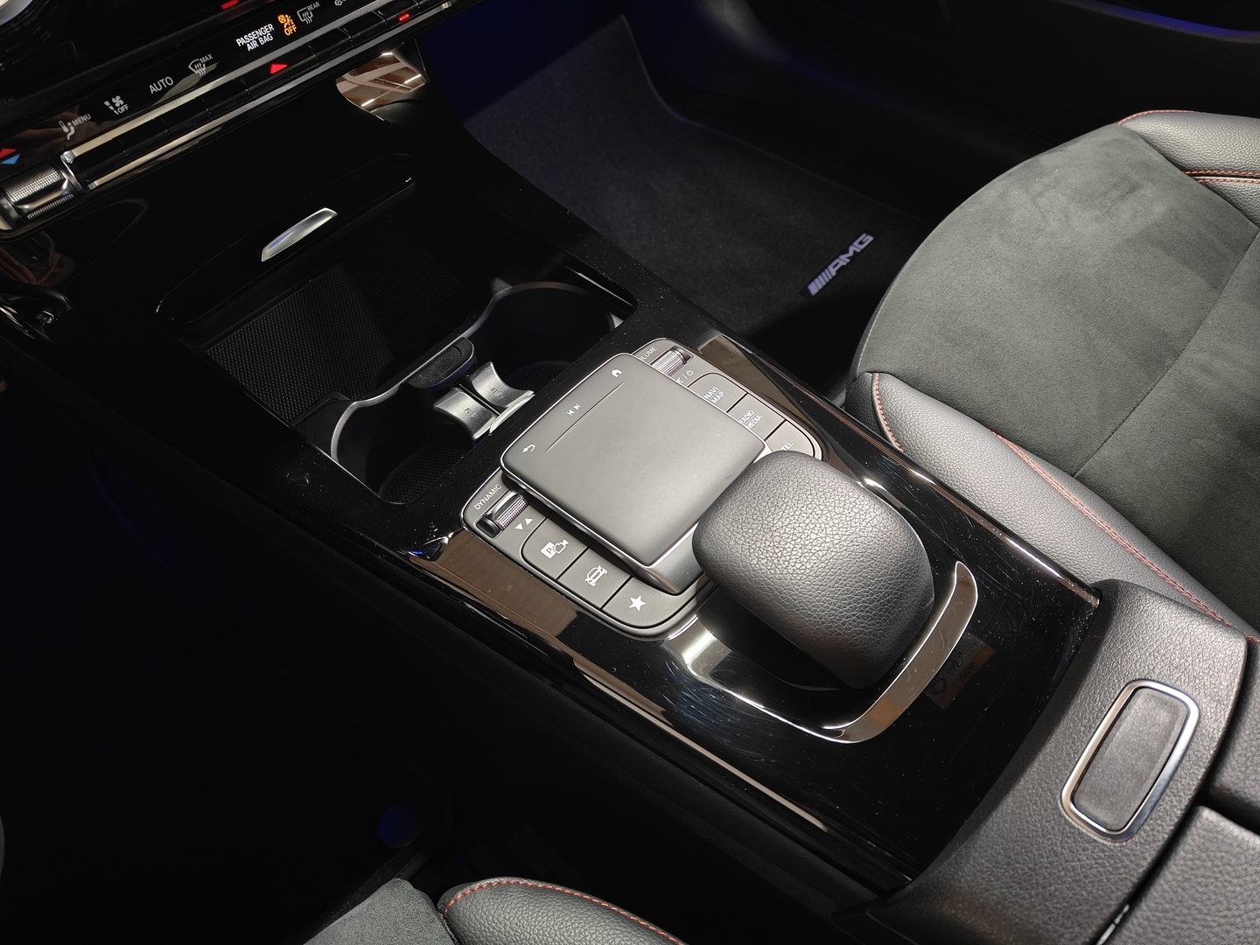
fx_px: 874
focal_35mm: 24
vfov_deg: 56.8
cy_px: 472
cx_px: 630
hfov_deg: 71.6
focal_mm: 5.59
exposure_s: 1/20
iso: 1250
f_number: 1.8
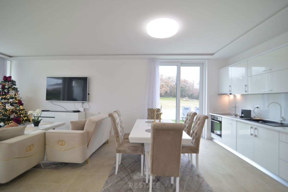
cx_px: 144
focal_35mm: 16
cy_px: 96
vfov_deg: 73.8
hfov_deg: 96.7
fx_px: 128
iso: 320
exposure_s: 1/125
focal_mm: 16
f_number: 5.6
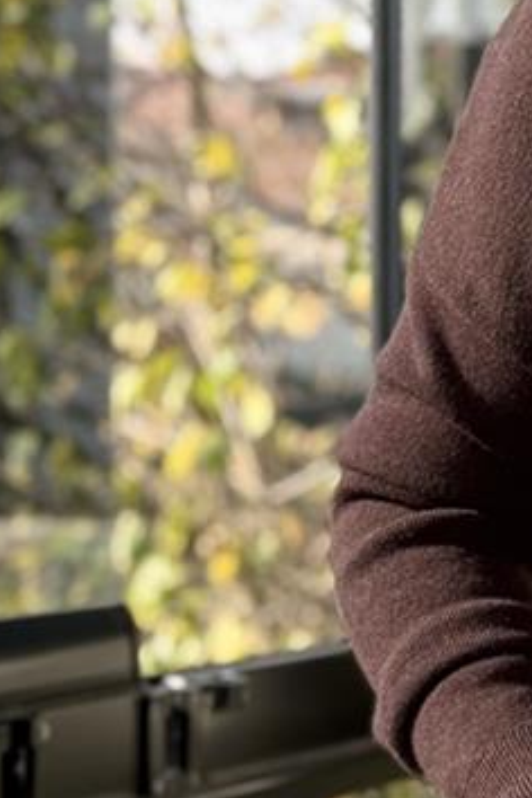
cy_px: 515
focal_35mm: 188
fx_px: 4167
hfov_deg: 7.0
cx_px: 1082
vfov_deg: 10.9
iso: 80
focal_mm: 6.76
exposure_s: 1/846
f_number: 1.78
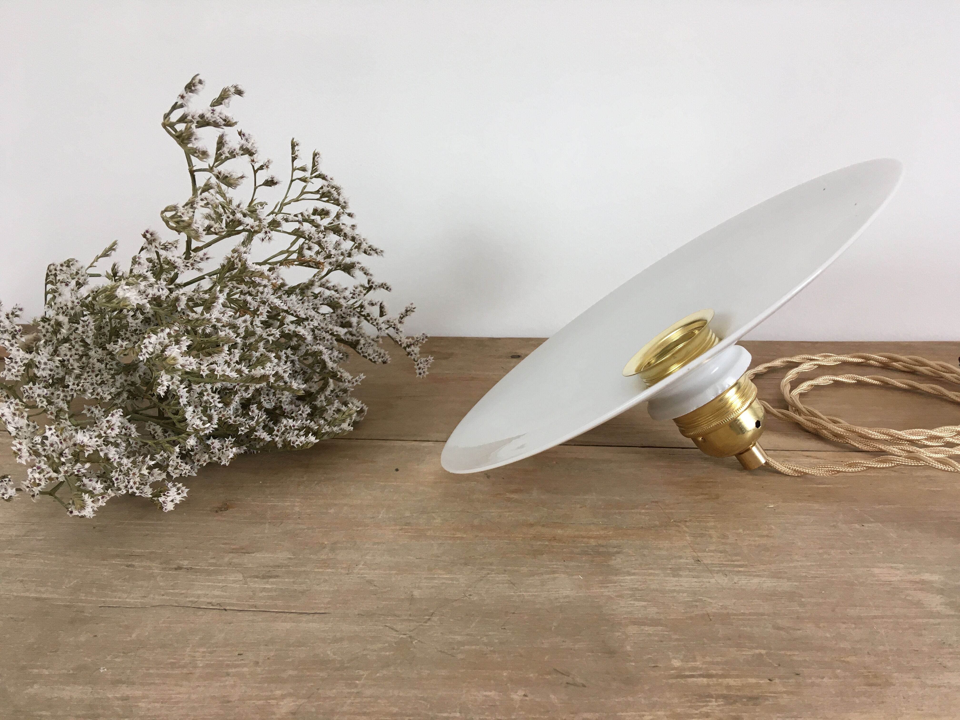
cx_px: 480
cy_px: 360
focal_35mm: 29
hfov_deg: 61.7
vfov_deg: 48.2
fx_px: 804
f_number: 2.2
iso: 25
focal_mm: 4.15
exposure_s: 1/33
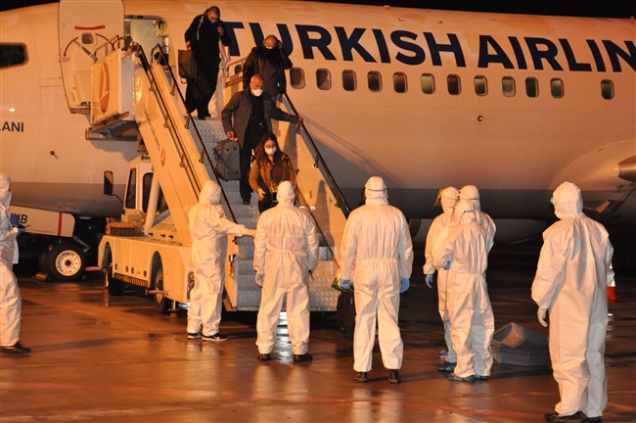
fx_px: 1535
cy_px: 212
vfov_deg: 15.7
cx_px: 318
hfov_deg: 23.4
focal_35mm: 87
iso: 2500
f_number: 5
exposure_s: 1/60
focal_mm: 58
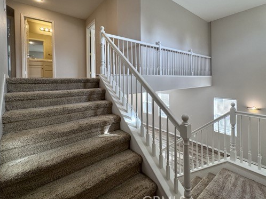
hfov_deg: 86.8
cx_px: 158
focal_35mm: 18
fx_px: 138
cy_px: 81
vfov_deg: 70.9
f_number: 2.2
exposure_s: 1/120
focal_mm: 2.22
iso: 80
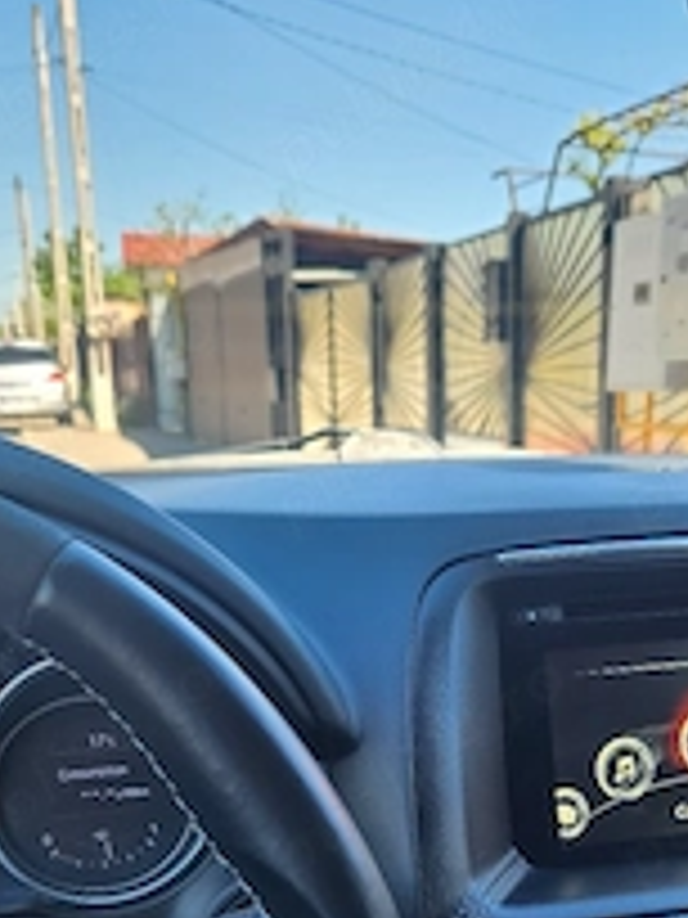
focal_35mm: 45
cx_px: 508
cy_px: 824
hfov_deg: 31.7
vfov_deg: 39.1
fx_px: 1193
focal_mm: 5.4
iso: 32
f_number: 1.8
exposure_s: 1/182
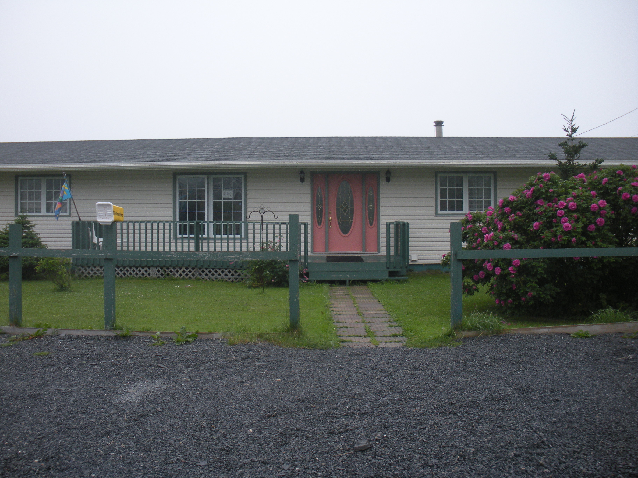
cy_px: 239
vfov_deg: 39.7
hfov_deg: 51.4
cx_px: 319
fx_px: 664
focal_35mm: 36
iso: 131
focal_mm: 6.3
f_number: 3.5
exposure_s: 1/250
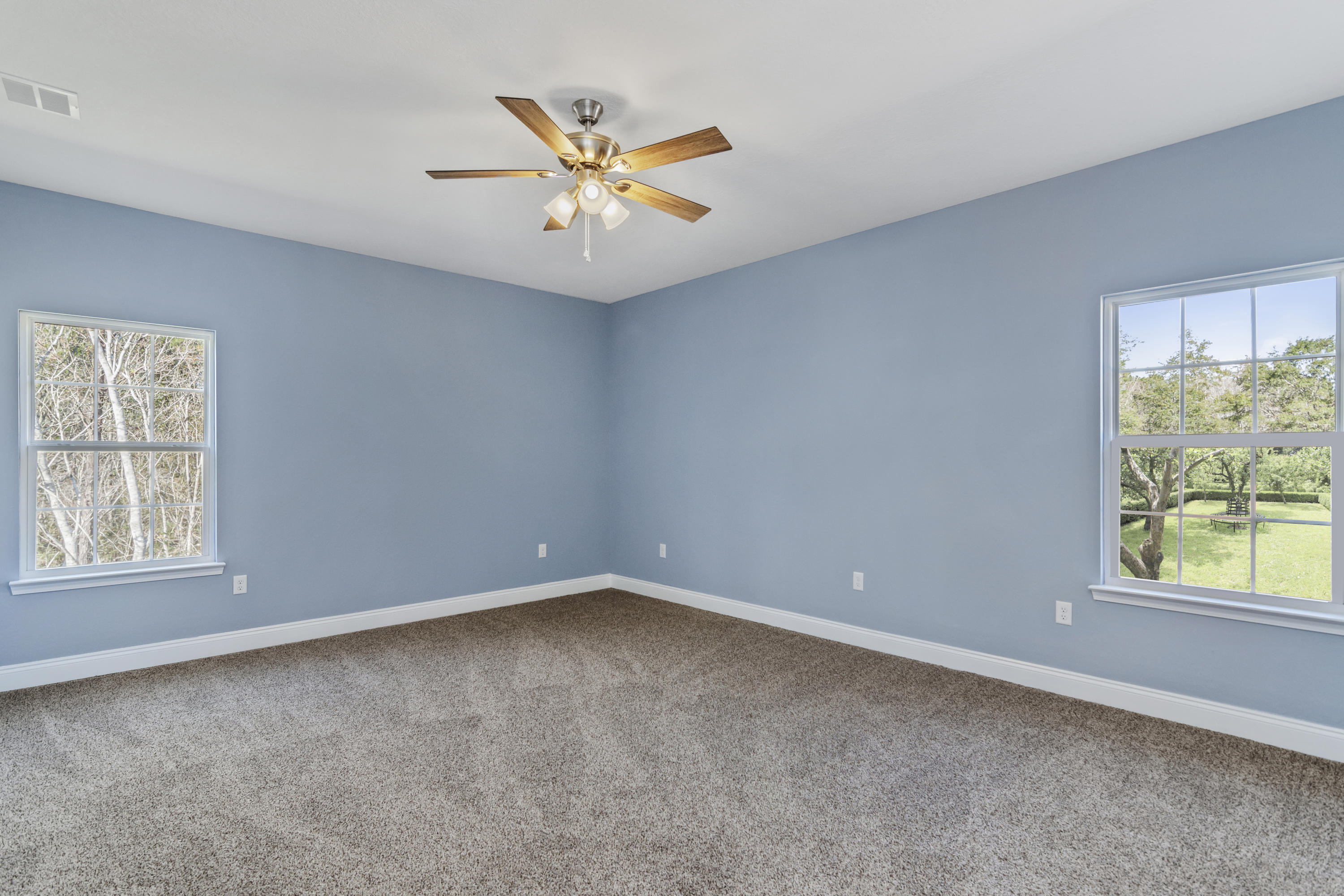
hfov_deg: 95.0
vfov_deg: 72.1
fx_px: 616
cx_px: 672
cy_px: 448
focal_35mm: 16
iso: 320
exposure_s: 1/15
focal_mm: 11
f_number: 5.6
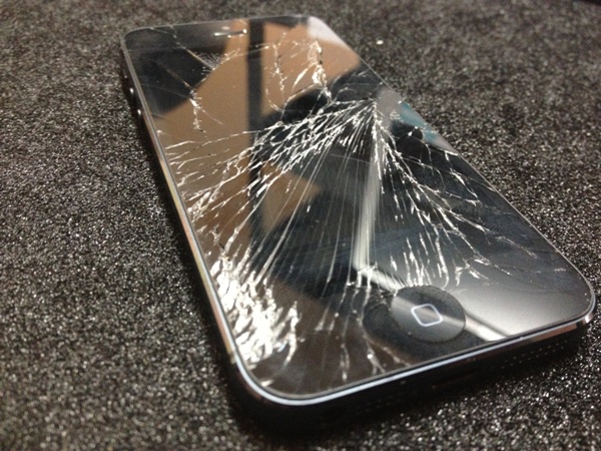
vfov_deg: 40.7
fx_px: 608
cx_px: 300
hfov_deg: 52.6
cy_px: 226
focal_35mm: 35
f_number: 2.4
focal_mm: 4.28
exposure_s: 1/20
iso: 320
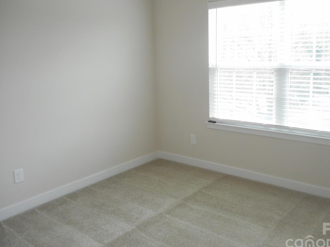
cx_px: 191
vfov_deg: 44.0
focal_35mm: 32
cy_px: 103
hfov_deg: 56.5
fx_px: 305
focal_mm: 4.5
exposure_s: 1/30
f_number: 3.7
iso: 160
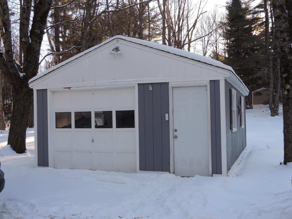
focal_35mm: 40
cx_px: 146
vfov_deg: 36.0
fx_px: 337
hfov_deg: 46.8
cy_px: 110
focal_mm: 7.1
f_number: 3.3
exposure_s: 1/160
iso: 80
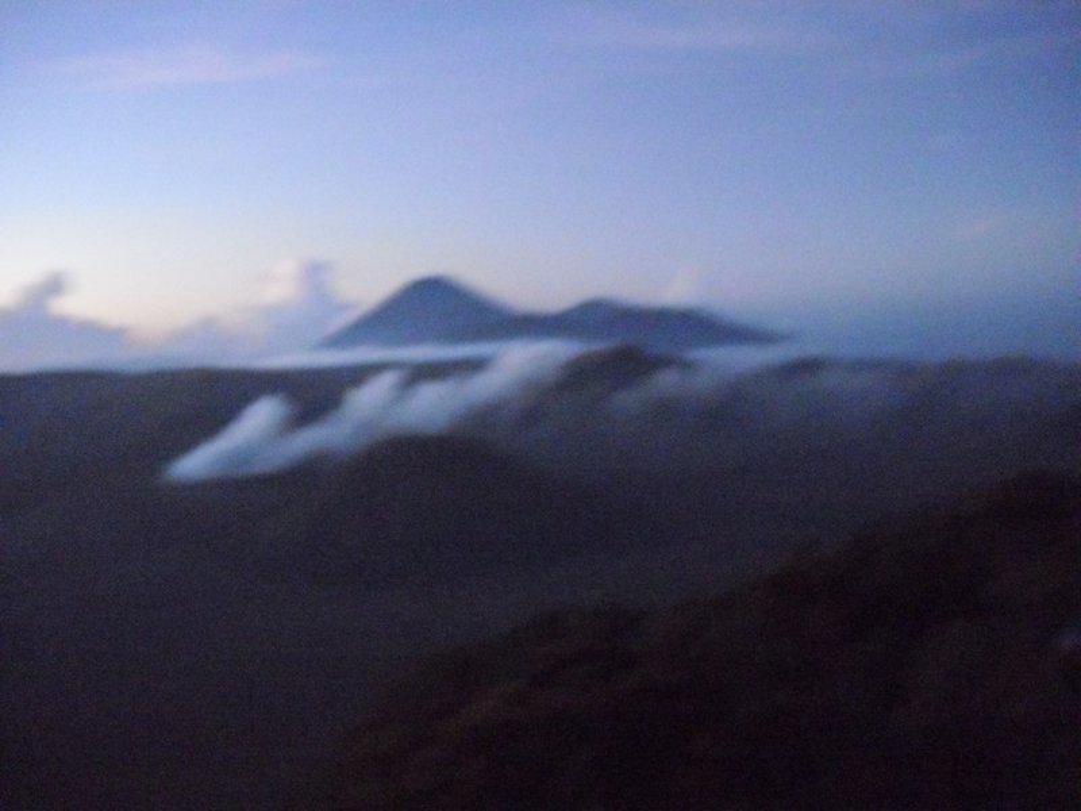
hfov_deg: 49.0
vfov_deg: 37.7
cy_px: 406
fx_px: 1187
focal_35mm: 38
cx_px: 540
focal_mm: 6.2
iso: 1600
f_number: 2.8
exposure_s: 1/8
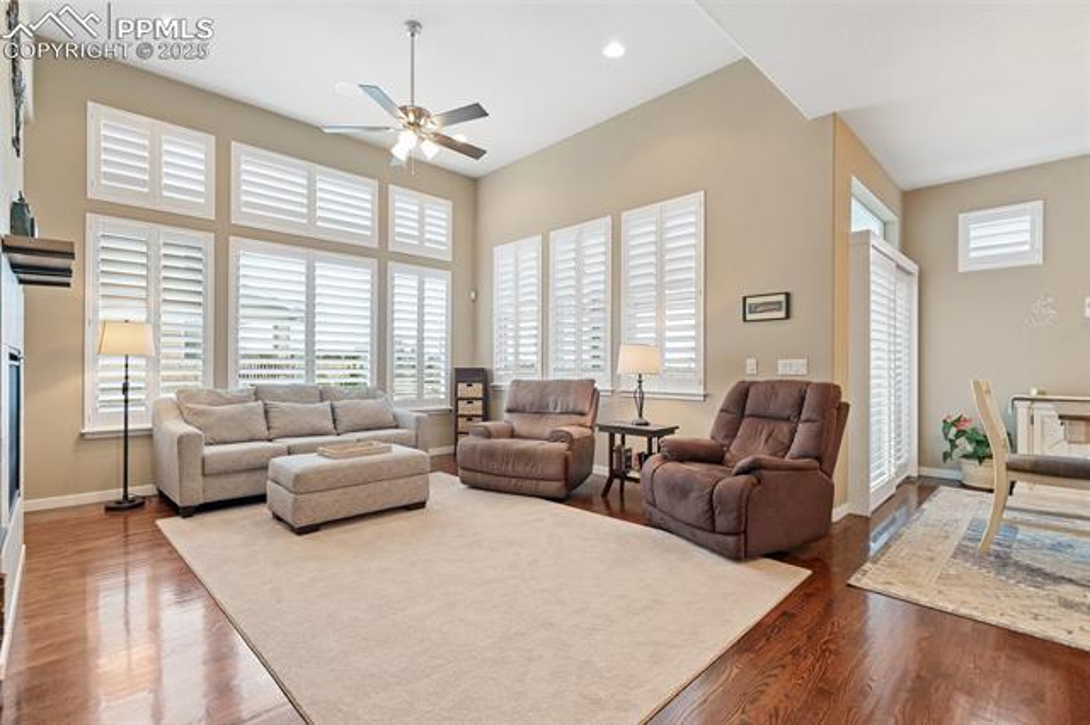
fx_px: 484
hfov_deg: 96.8
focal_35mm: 16
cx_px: 545
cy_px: 362
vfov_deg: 73.7
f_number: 6.7
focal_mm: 16
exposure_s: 1.5
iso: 100
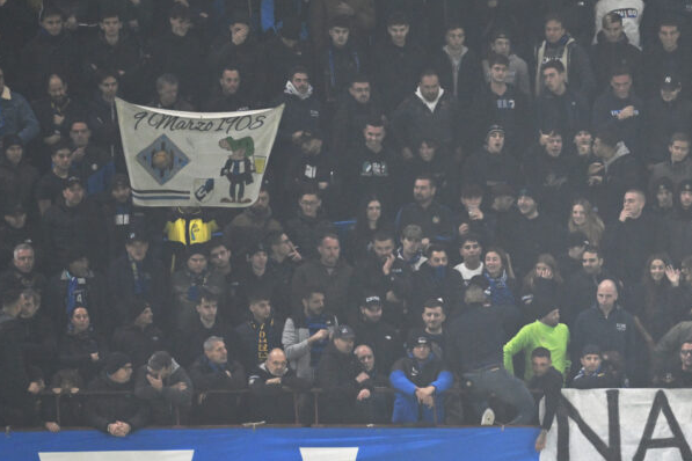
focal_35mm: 1029
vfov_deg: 1.3
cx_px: 580
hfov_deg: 2.0
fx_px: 19778
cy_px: 330
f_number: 6.3
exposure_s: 1/125
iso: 2000
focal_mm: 600
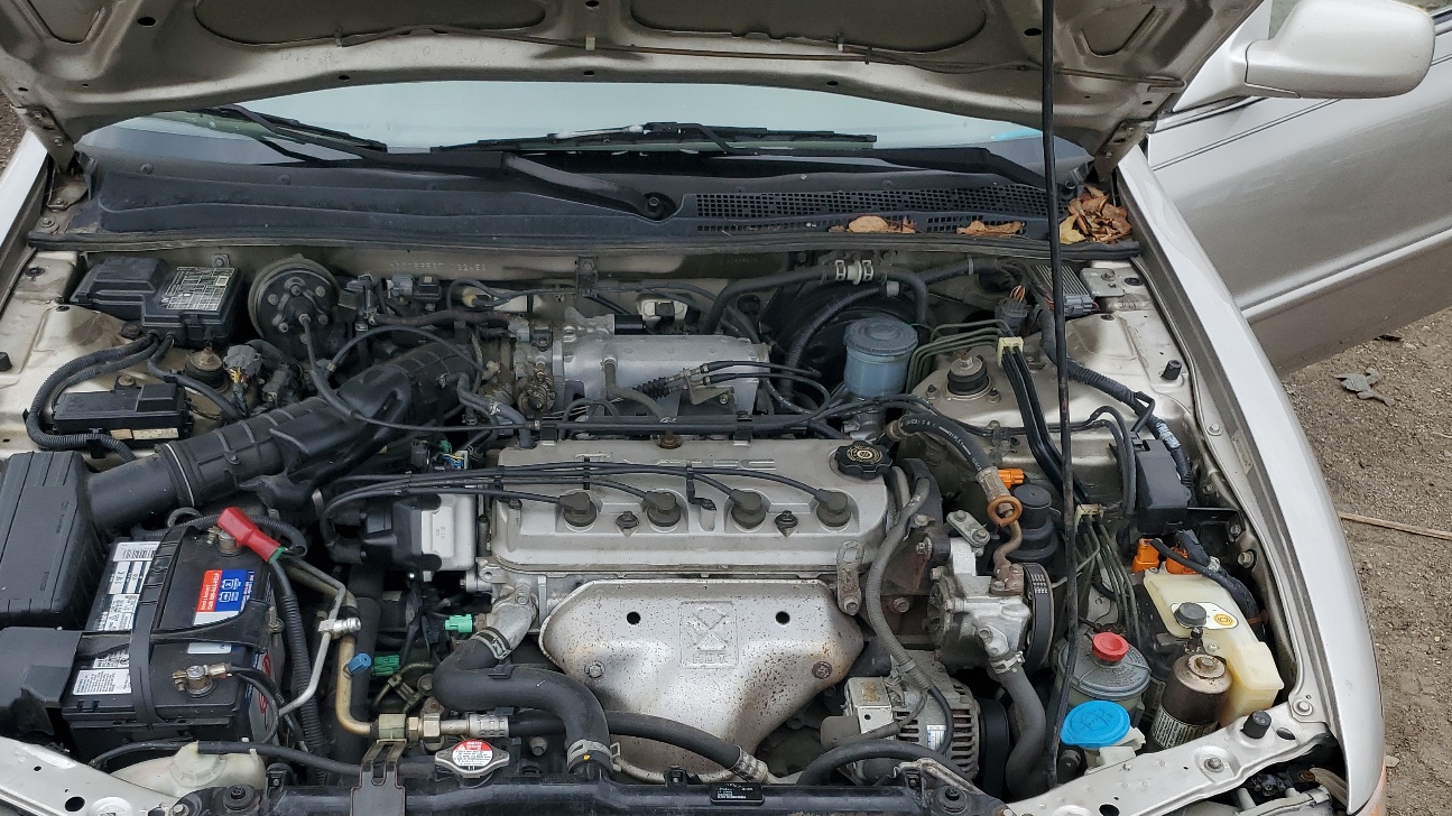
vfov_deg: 32.9
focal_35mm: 35
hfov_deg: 56.1
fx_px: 1347
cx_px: 564
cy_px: 637
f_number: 1.5
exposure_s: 1/1250
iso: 50
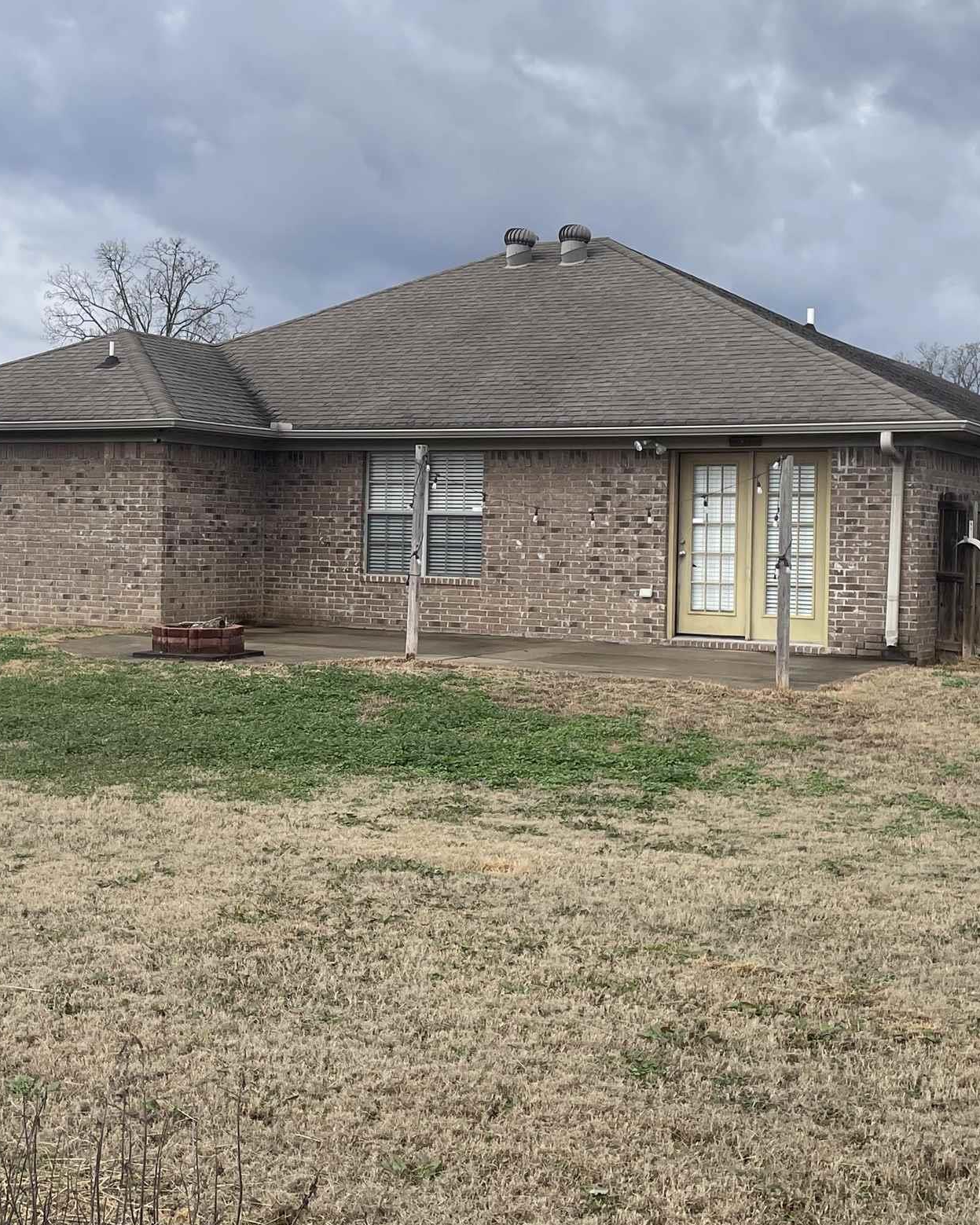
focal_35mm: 50
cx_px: 342
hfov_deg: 30.1
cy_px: 577
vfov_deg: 37.3
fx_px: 1813
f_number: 1.6
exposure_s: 1/1289
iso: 32
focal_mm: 4.2
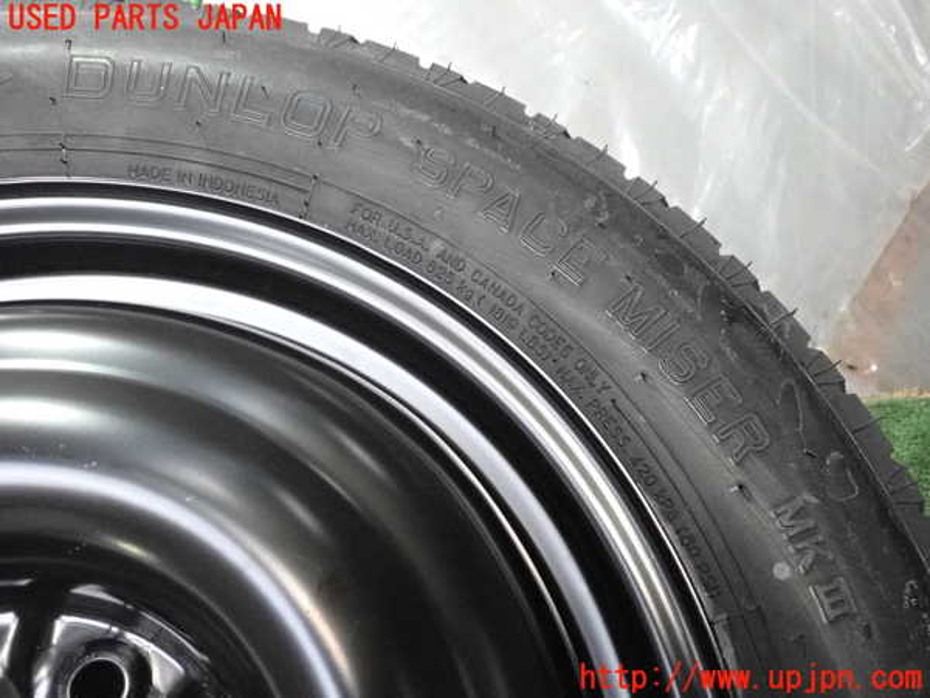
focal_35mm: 30
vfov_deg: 46.8
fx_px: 806
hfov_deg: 60.0
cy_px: 349
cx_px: 465
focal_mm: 5.4
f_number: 2.3
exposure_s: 1/125
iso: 2000
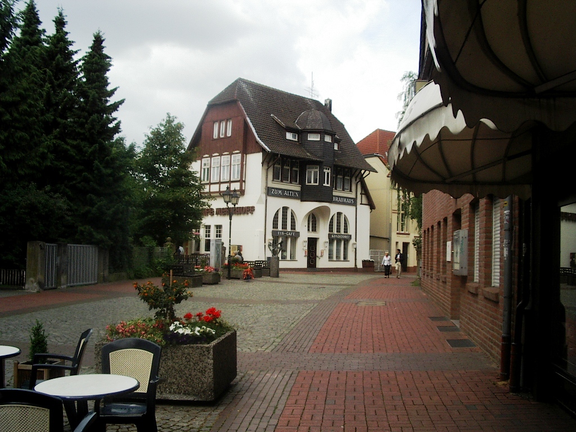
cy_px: 216
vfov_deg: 37.7
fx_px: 632
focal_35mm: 38
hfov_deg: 49.0
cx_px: 288
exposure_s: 1/320
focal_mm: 5.8
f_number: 4.8
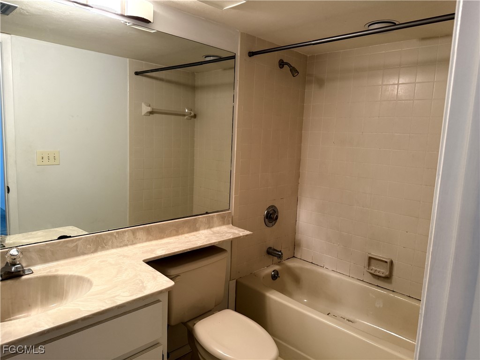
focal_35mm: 24
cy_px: 180
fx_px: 333
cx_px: 240
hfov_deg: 71.6
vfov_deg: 56.8
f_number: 1.78
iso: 250
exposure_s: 1/60
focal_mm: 6.76
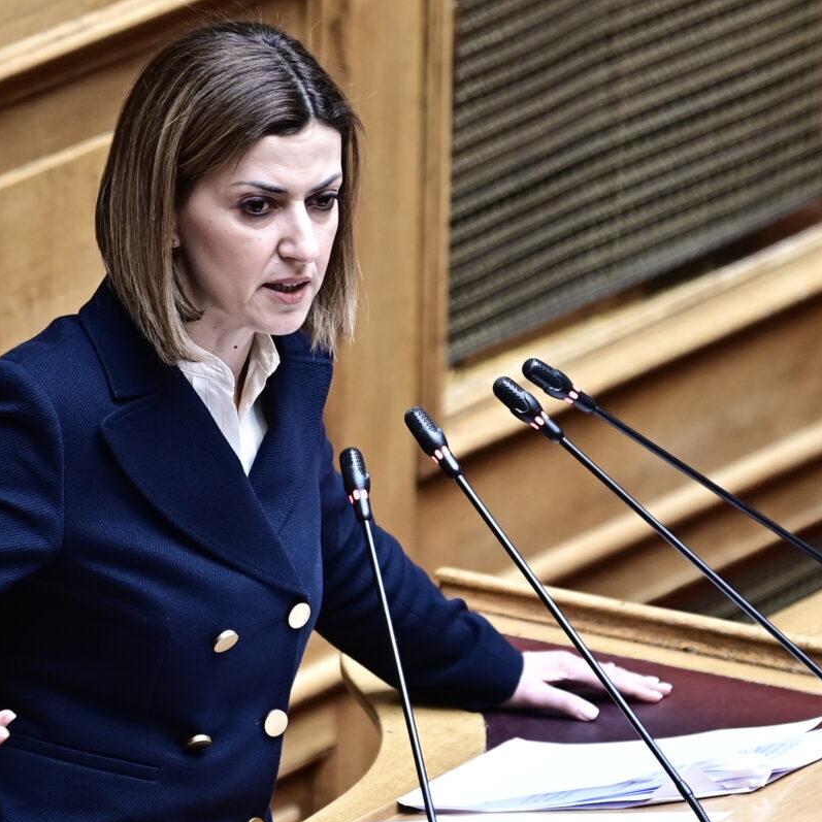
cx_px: 287
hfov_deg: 4.6
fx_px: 10316
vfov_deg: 4.6
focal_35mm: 384
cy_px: 412
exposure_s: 1/160
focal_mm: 200
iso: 500
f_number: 2.8
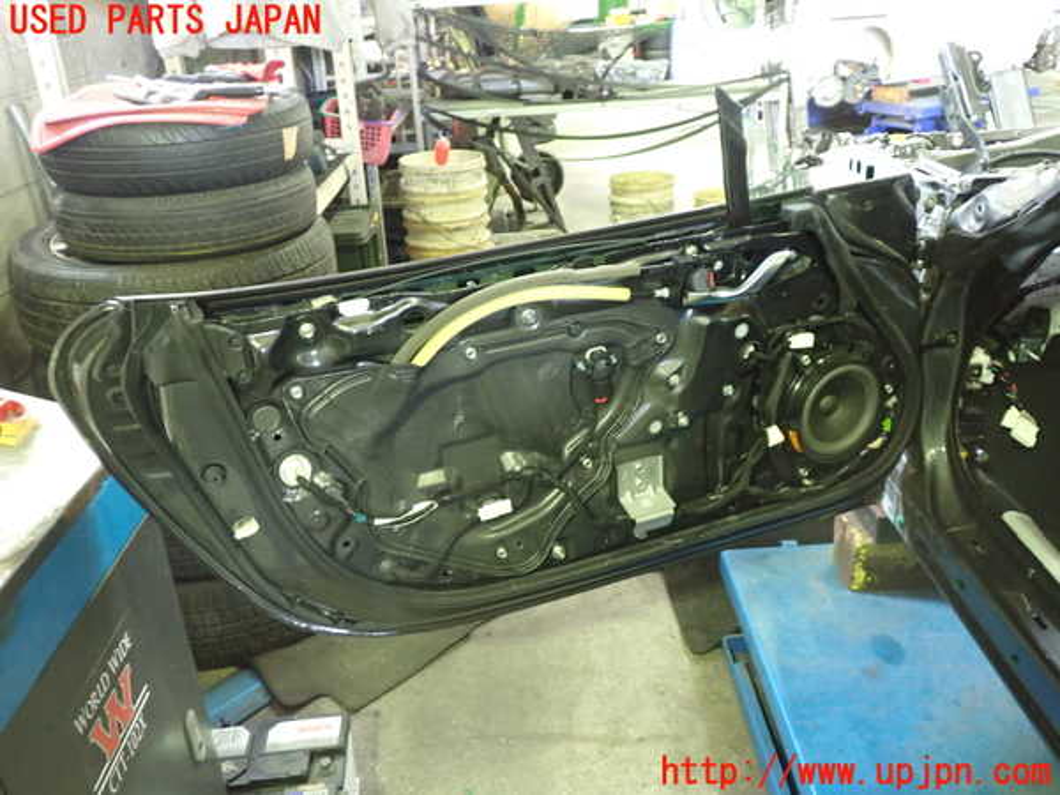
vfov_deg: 46.8
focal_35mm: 30
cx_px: 530
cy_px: 398
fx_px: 919
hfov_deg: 60.0
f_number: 2.3
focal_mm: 5.4
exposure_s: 1/20
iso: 800
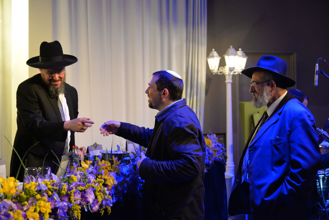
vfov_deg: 23.4
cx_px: 164
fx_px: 530
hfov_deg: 34.5
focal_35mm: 58
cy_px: 110
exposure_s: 1/125
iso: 1250
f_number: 4
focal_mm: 58
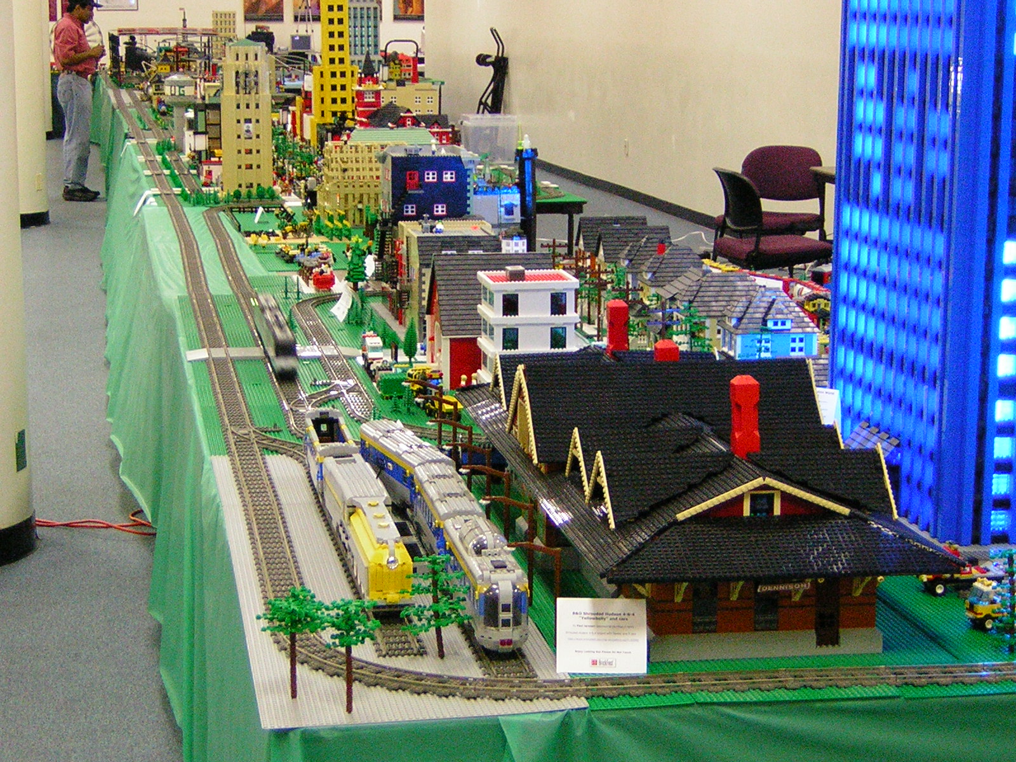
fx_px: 2260
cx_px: 508
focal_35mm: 77
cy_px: 381
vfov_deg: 19.1
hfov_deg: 25.3
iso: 196
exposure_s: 1/5.3
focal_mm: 10.1
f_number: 3.9
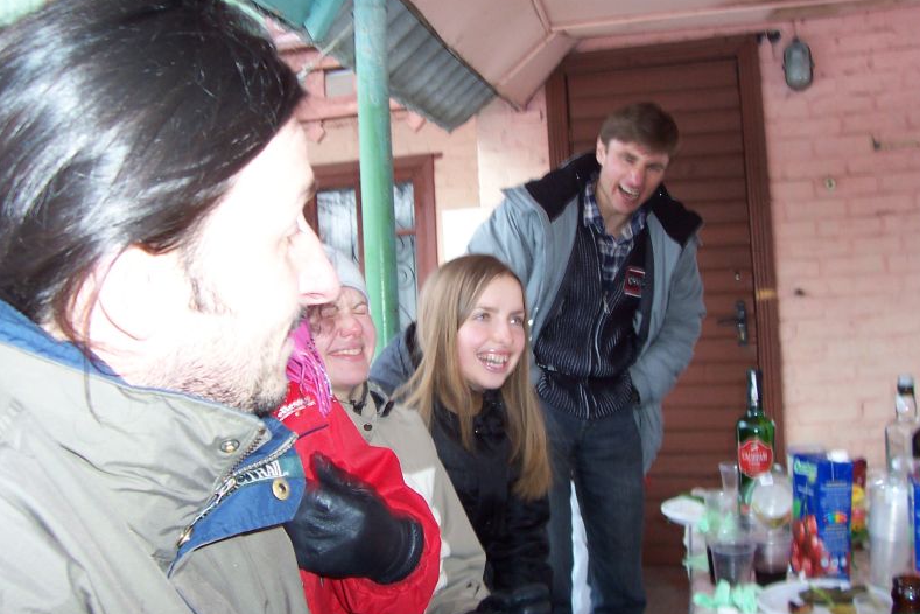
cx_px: 464
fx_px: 997
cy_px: 286
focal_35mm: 39
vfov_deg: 34.2
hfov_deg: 49.6
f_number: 2.8
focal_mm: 5.6
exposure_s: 1/60
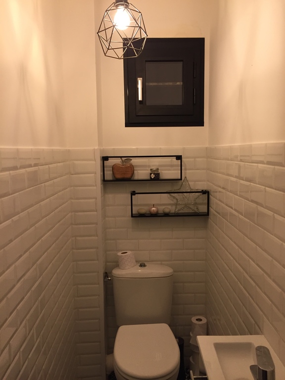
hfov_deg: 48.2
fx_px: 318
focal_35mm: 29
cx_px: 142
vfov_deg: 61.7
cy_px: 190
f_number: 2.2
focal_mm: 4.15
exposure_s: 1/33
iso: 80
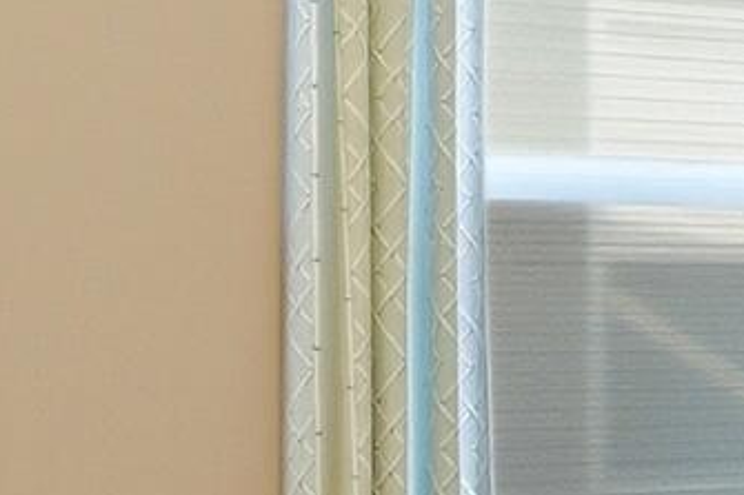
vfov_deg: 11.8
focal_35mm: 116
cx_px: 871
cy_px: 332
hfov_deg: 17.0
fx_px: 2391
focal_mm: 15.5
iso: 250
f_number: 9
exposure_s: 1/160
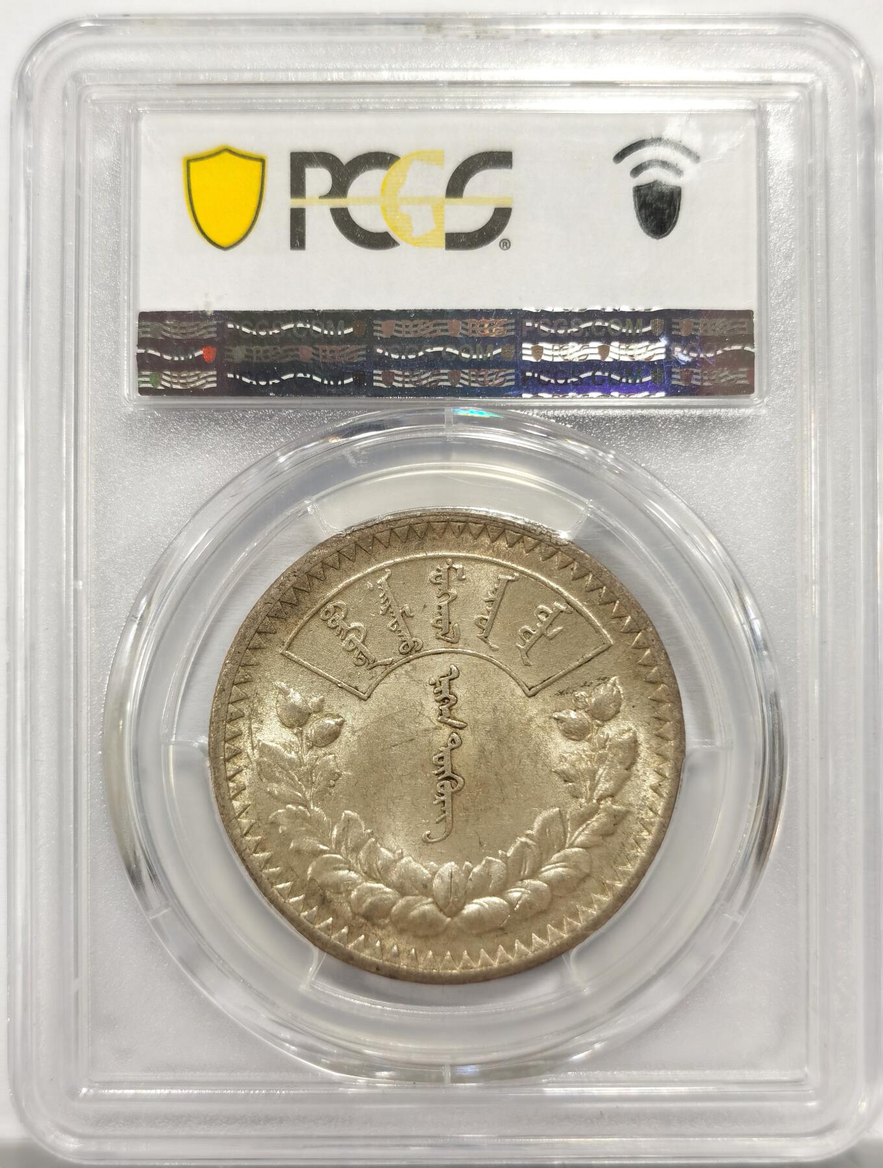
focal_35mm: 54
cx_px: 442
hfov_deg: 27.2
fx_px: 1828
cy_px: 584
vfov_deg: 35.5
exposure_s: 1/100
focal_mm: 5.56
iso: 100
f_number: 16
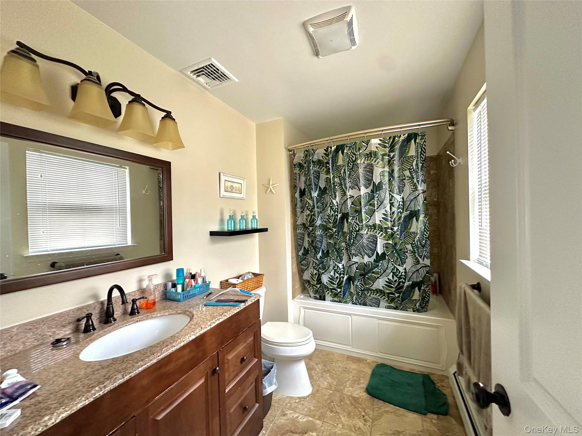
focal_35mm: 14
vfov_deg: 85.7
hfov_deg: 102.1
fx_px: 235
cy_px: 218
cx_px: 291
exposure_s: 1/60
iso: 500
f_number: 2.2
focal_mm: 2.22
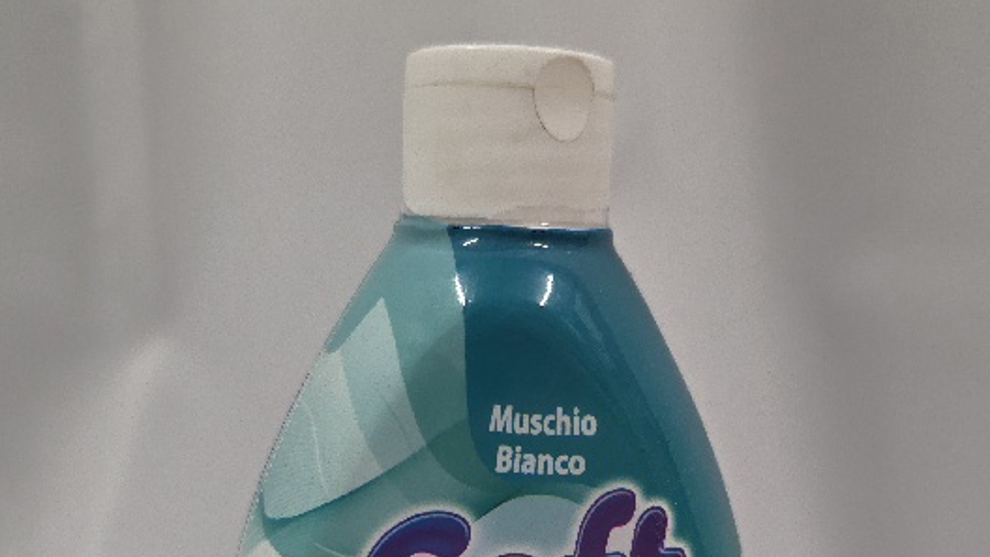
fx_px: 998
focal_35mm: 38
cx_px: 497
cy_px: 491
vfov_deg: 30.0
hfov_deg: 52.8
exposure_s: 1/101
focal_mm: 6.3
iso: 320
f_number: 1.7
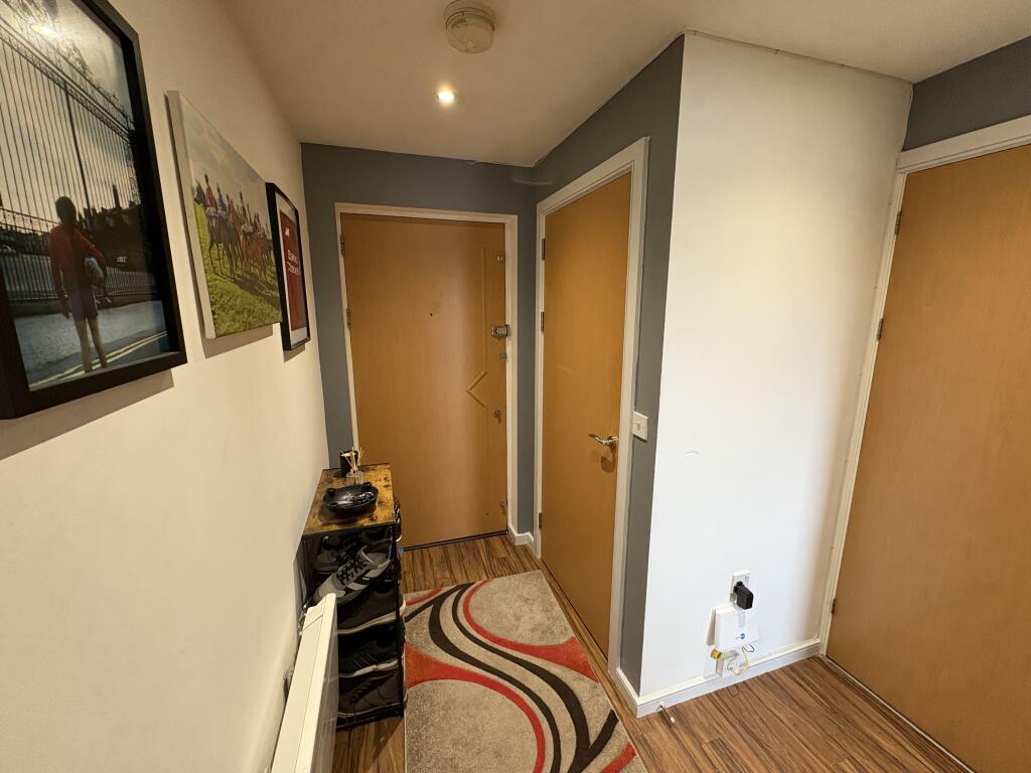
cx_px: 516
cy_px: 386
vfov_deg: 85.7
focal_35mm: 14
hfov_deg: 102.1
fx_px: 417
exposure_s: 1/50
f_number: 2.2
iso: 250
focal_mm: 2.22
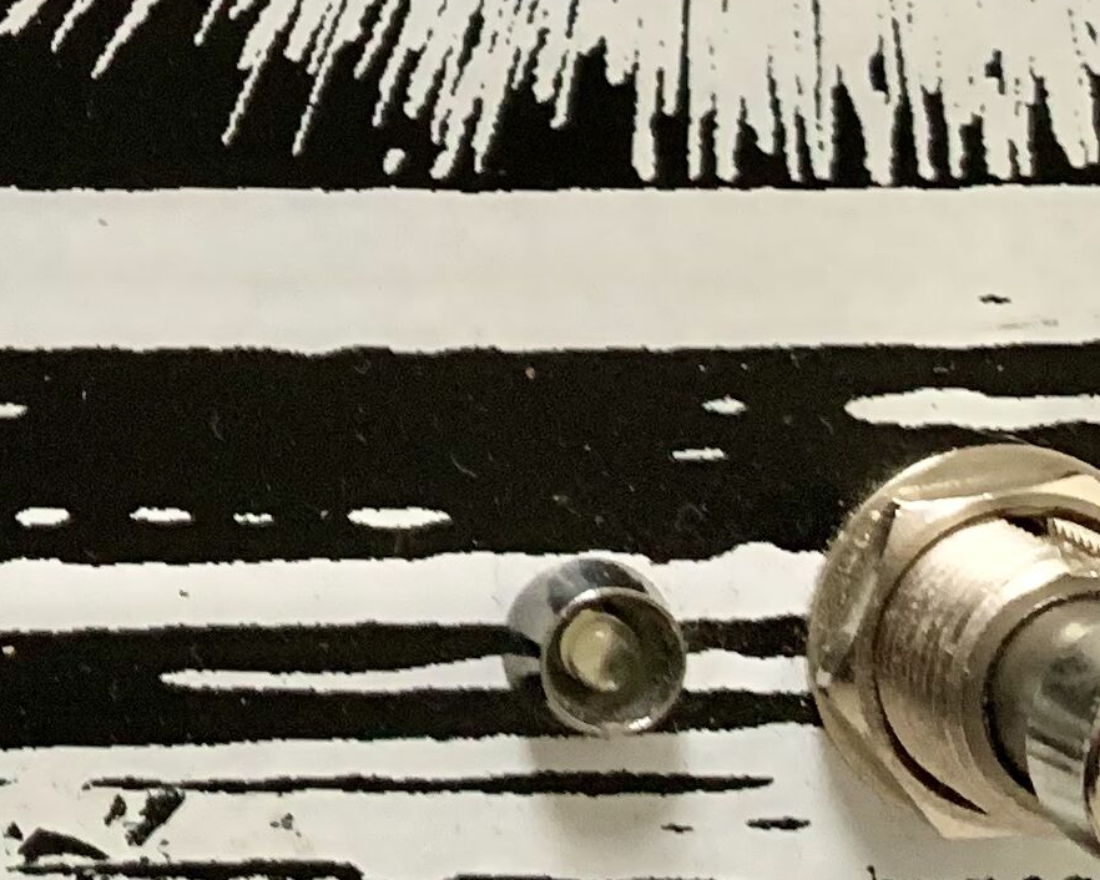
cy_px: -206
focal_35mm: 116
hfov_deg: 14.9
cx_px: -723
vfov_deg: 12.9
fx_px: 3777
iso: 320
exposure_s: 1/60
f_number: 1.8
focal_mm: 4.25
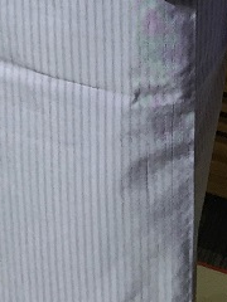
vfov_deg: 13.3
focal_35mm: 129
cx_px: 81
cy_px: -286
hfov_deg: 11.5
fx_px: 1128
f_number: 2.2
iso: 32
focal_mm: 4.15
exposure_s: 1/30
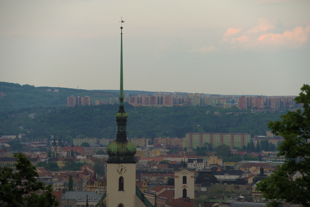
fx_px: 1464
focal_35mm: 170
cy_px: 104
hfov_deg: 12.1
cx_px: 155
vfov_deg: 8.1
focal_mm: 170
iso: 200
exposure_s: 1/200
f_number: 7.1
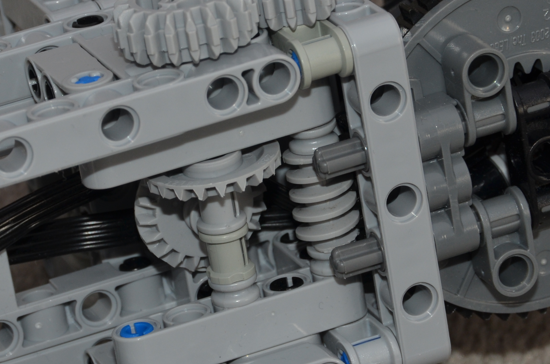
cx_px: 243
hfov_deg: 8.0
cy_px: 119
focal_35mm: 257
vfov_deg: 5.3
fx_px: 3918
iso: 200
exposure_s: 1/60
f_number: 11
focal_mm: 82
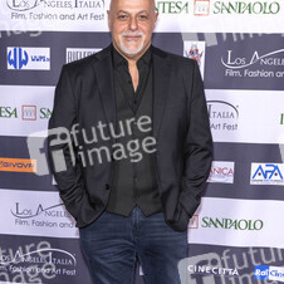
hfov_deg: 33.4
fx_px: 473
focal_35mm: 51
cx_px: 128
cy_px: 209
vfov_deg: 32.8
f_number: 5.6
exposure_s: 1/200
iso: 800
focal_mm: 34
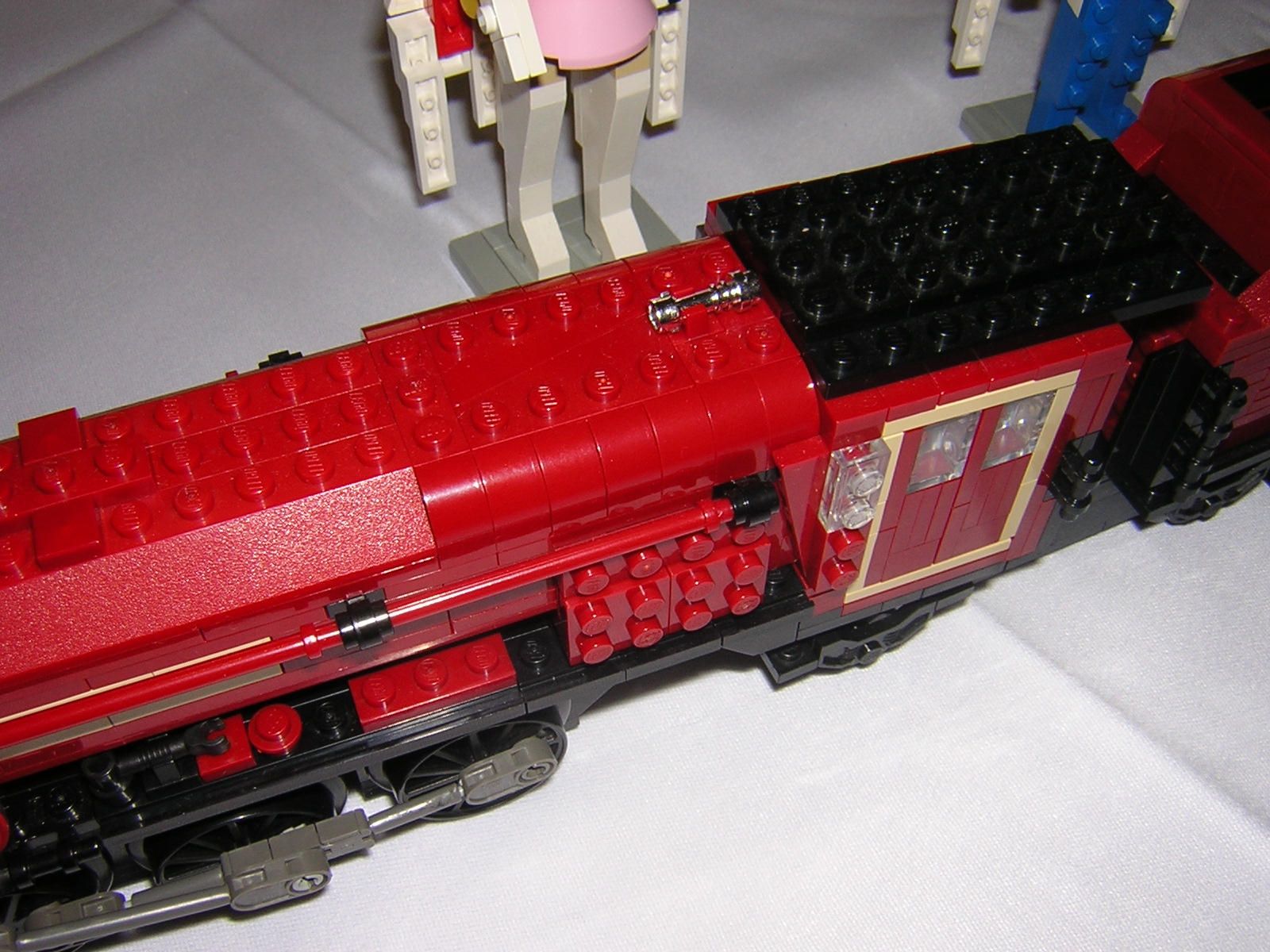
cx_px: 635
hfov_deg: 51.4
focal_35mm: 36
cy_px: 476
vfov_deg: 39.7
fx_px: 1321
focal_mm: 4.7
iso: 100
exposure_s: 1/60.1
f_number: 5.2
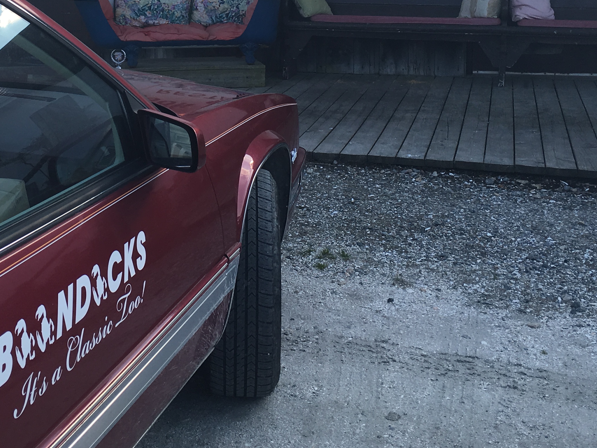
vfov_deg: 25.0
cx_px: 171
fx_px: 983
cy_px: 52
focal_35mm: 57
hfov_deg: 33.3
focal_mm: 4.15
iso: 25
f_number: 2.2
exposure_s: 1/587
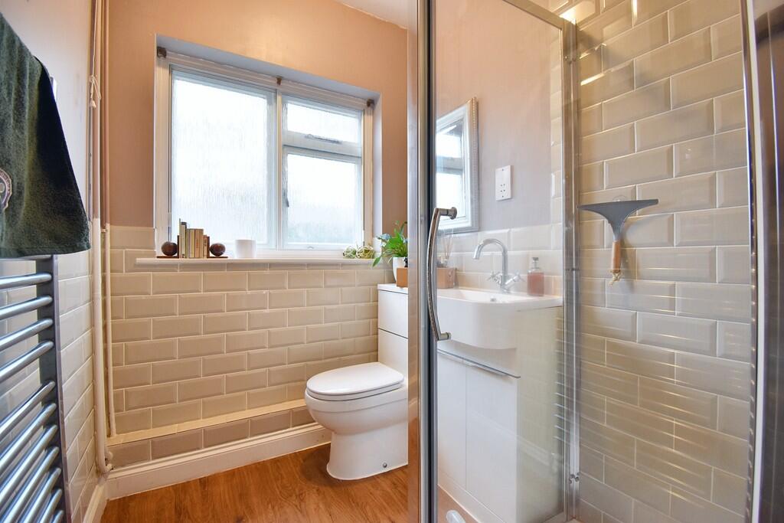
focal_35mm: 15
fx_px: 327
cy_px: 262
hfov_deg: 100.4
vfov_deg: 77.3
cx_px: 392
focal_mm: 10
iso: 500
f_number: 4.5
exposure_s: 1/15
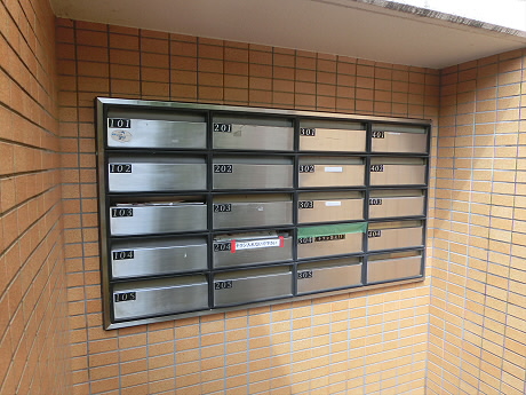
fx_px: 380
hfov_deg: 69.4
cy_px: 198
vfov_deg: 54.9
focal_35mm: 25
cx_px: 263
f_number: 3.5
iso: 100
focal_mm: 4.5
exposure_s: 1/125
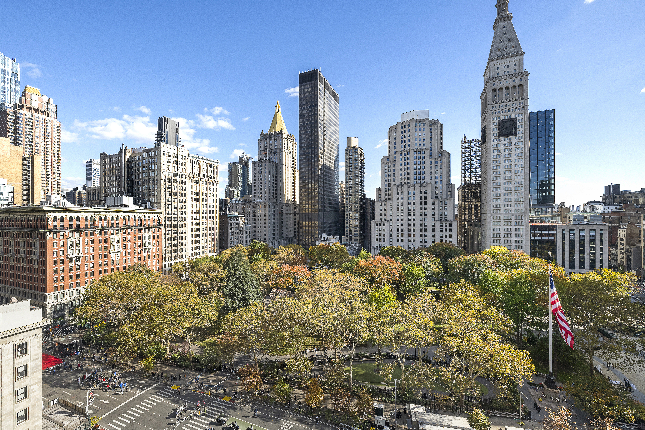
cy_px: 215
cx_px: 322
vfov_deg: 81.2
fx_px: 251
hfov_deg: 104.3
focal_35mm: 14
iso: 200
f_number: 9
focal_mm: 14
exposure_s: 1/125
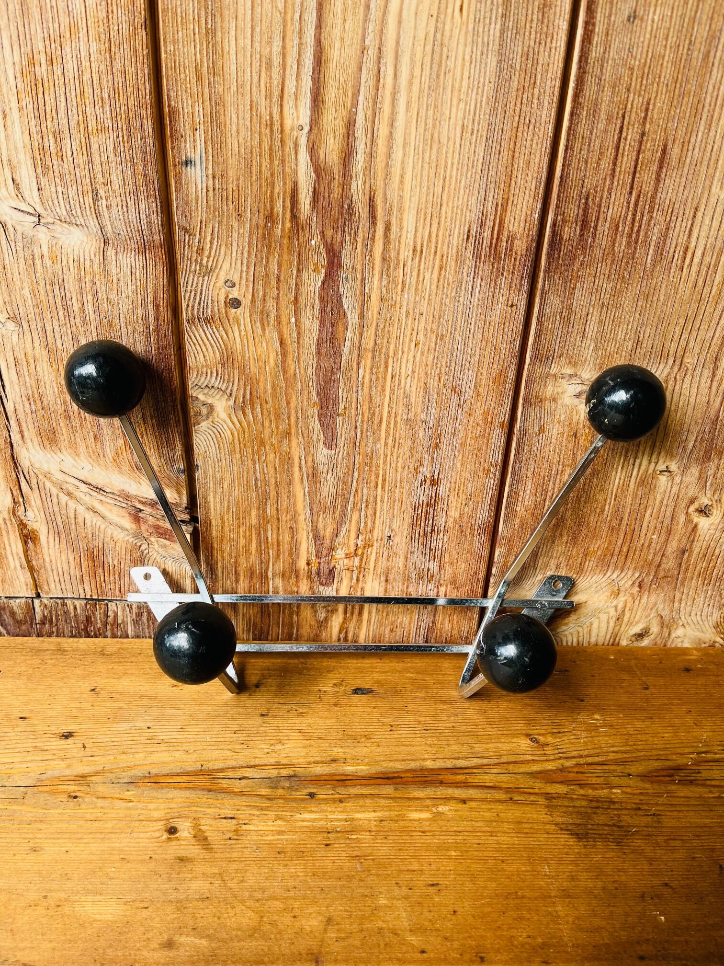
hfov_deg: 53.1
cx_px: 362
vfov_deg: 67.3
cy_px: 483
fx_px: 725
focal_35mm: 26
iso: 50
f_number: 1.6
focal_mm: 5.1
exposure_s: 1/337
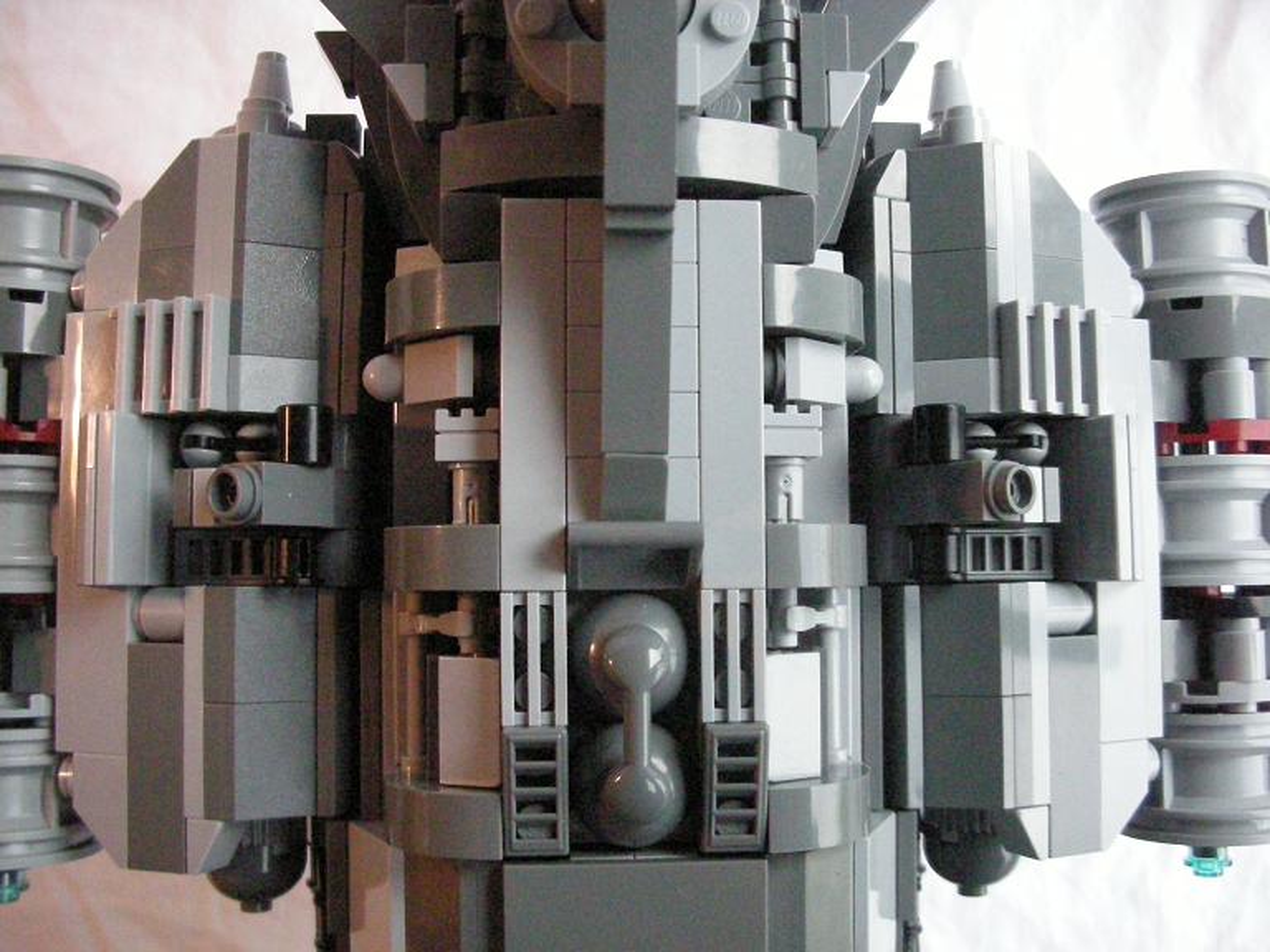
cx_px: 635
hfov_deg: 52.6
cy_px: 476
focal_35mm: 35
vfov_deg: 40.7
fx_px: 1284
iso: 790
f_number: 2.8
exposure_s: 1/133
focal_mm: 5.8
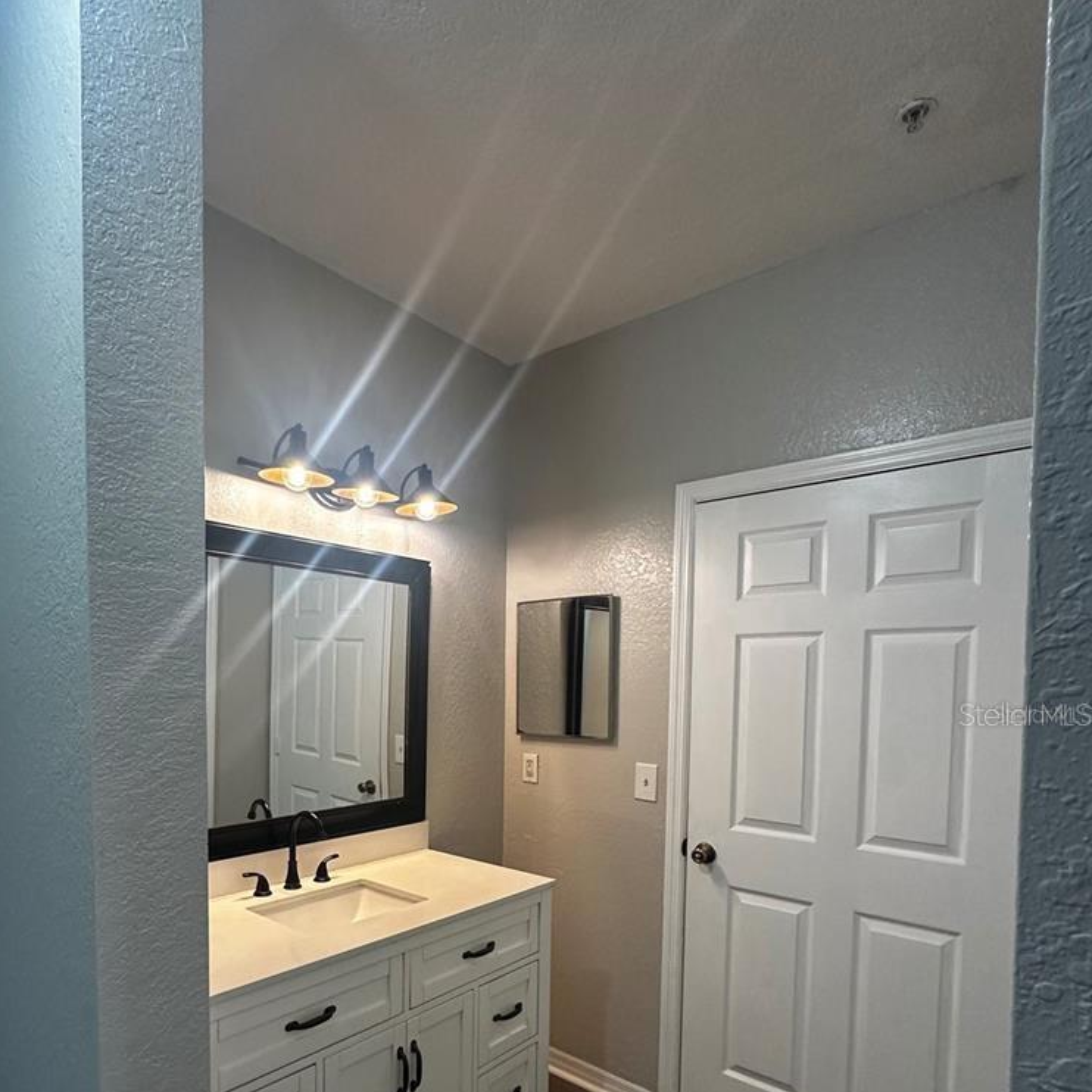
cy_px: 714
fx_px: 714
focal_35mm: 20
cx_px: 436
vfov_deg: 72.9
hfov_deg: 74.0
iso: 250
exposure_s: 1/120
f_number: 2.2
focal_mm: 2.22
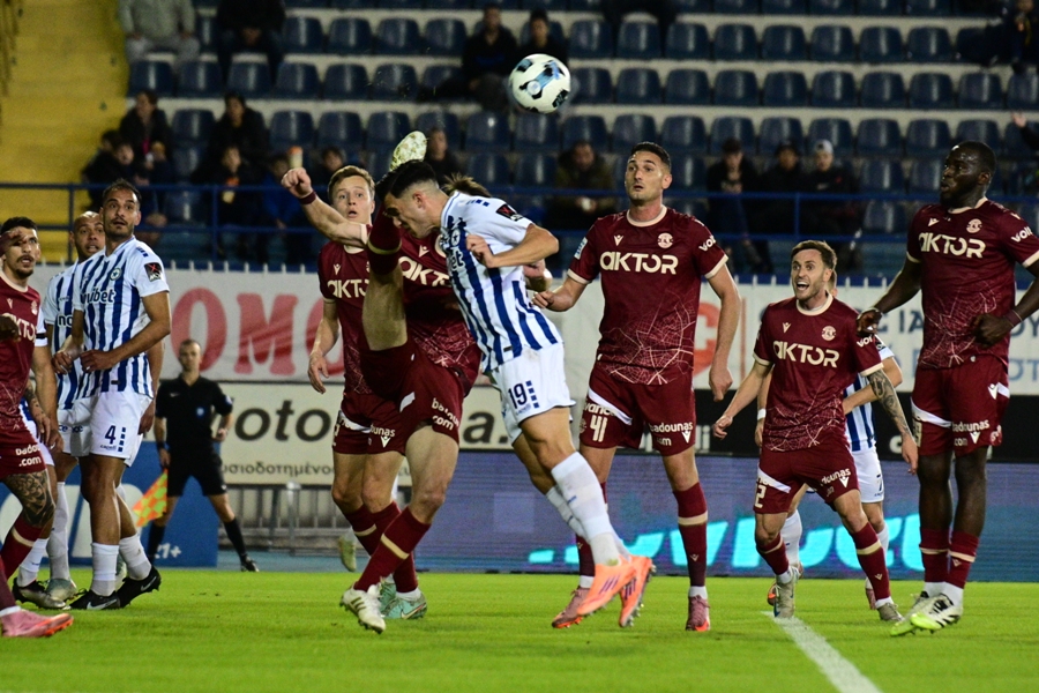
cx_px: 520
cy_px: 346
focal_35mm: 150
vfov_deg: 9.1
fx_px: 4329
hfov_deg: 13.7
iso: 1600
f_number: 2.8
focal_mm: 150
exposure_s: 1/800
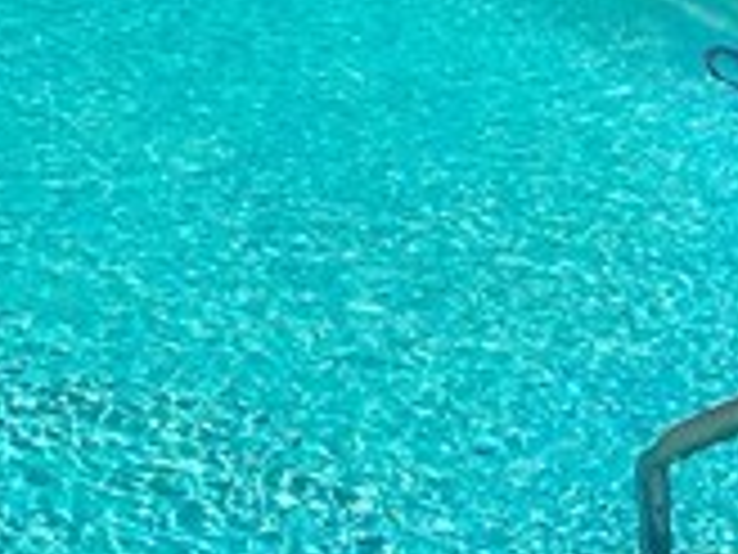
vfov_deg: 8.1
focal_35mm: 181
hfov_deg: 10.8
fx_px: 3859
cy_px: -77
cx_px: -104
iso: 25
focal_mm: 4.15
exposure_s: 1/3663
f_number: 2.2
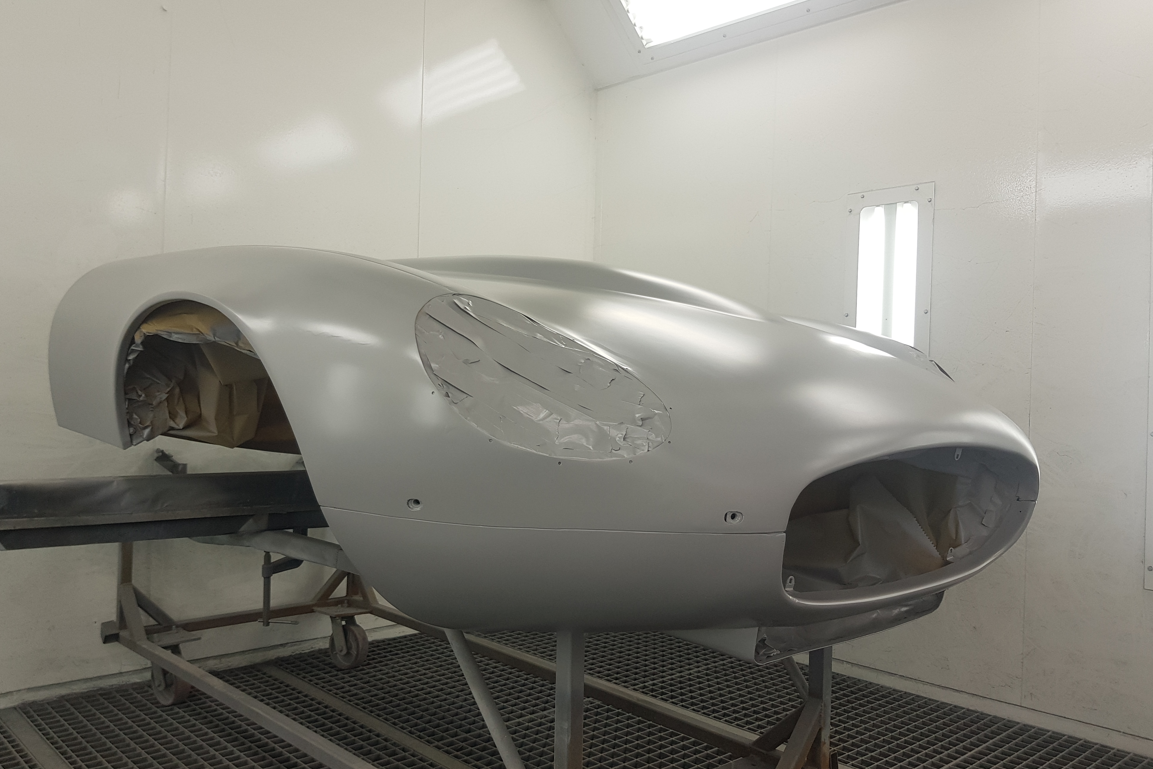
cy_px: 394
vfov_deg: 46.4
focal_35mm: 28
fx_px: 897
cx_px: 561
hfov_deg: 65.5
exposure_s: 1/110
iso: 40
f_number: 1.7
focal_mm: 4.2
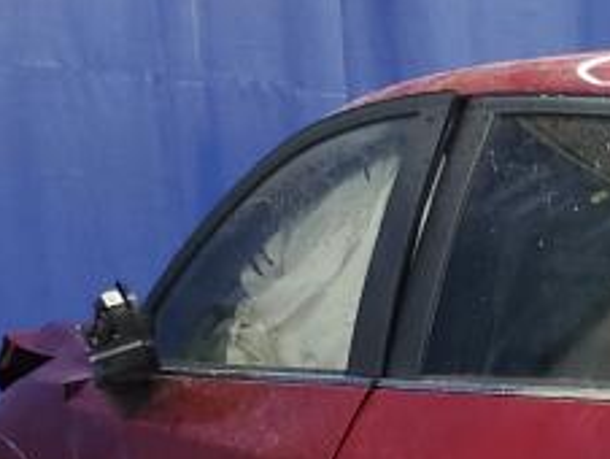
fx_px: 1623
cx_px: 969
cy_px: 740
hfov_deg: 18.4
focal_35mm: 92
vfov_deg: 14.7
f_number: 1.5
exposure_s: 1/60.2
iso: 58
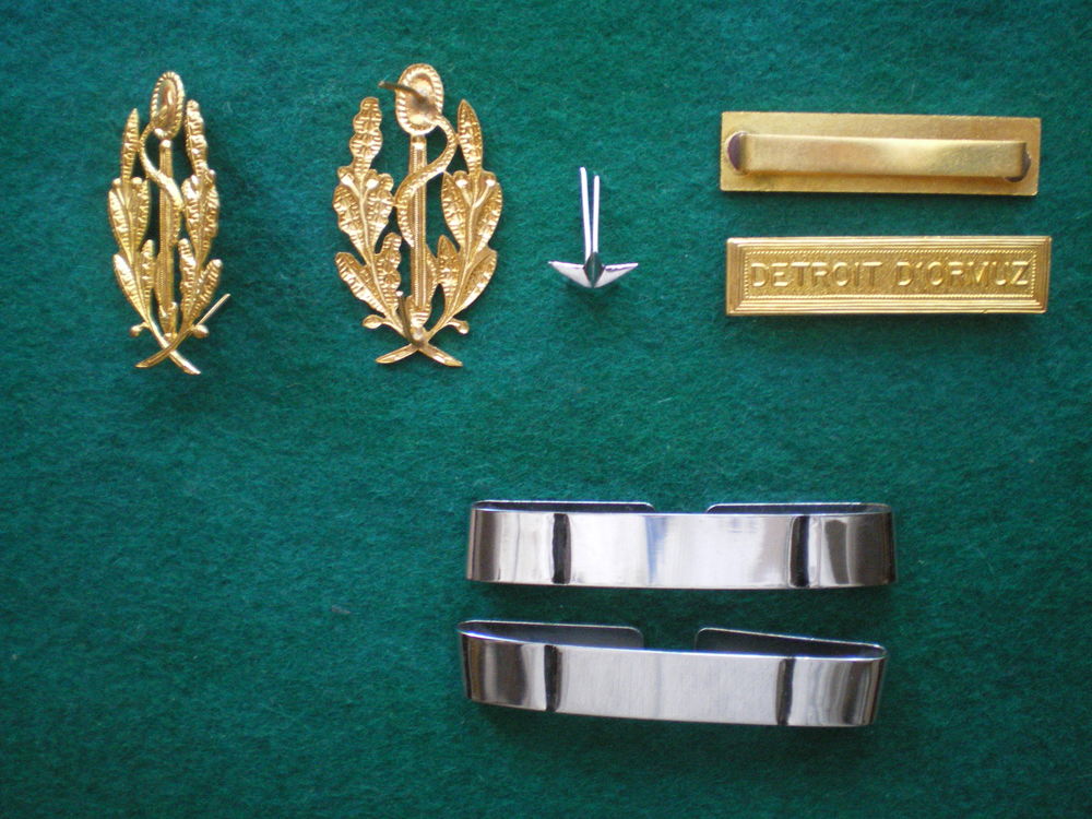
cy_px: 410
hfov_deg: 49.0
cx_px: 546
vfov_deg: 37.7
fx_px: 1199
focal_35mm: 38
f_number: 3.1
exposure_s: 1/13
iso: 400
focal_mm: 6.3
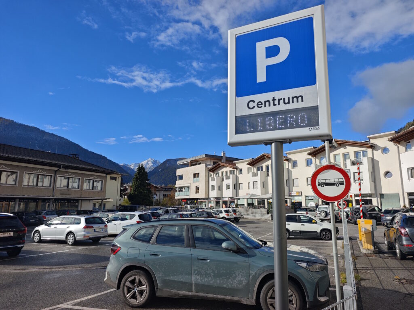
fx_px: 275
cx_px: 207
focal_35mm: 23
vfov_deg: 58.9
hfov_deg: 73.9
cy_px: 155
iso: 50
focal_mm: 8.72
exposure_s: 1/2976
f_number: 2
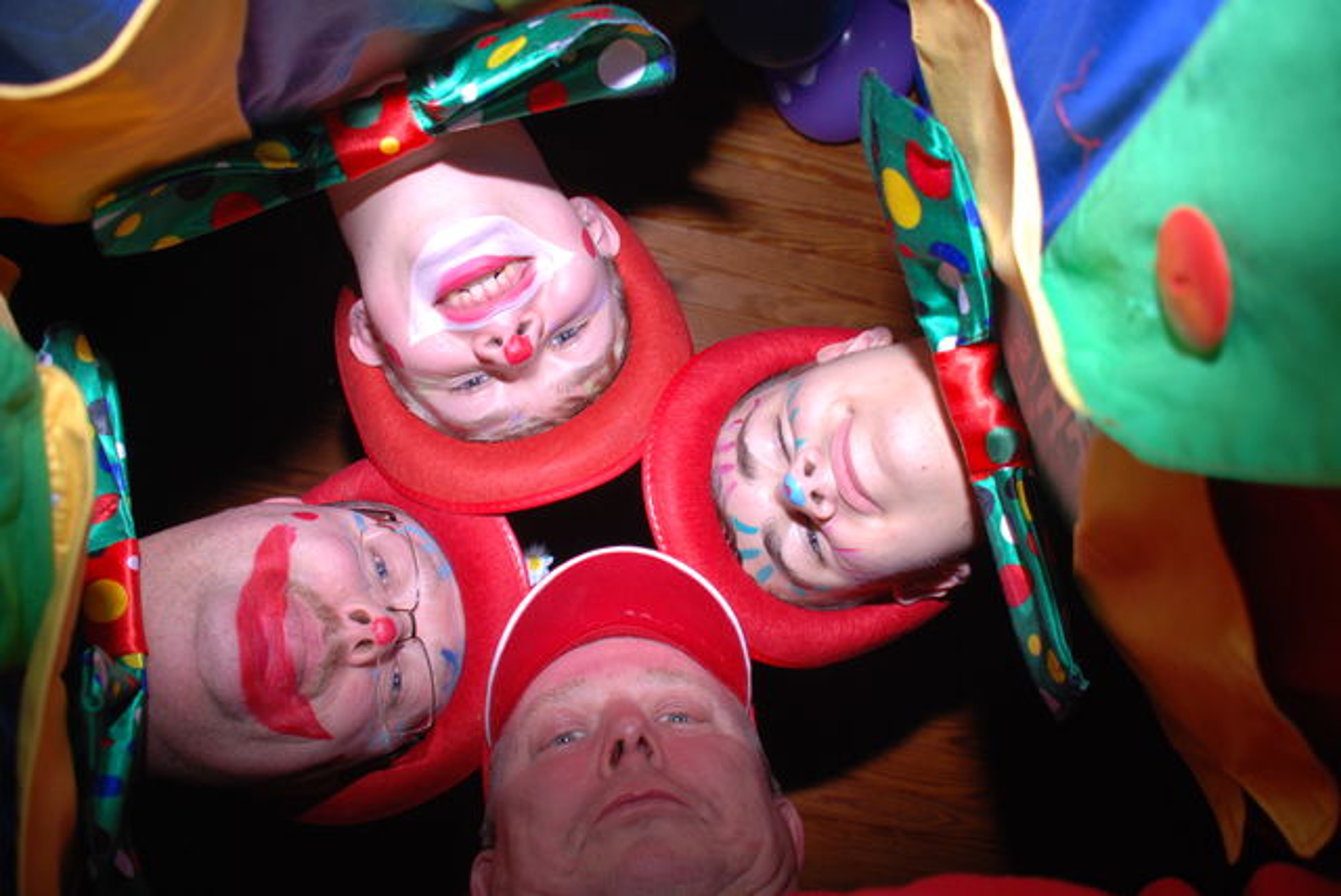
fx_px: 1007
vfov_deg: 48.0
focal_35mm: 27
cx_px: 670
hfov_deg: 67.3
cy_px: 448
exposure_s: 1/60
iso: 200
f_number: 4
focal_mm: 18
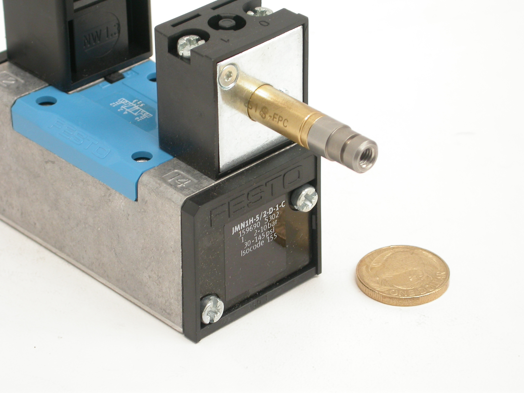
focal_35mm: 154
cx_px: 262
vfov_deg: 9.6
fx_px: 2331
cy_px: 196
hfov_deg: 12.8
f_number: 5.1
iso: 100
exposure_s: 1/10.6
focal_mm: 32
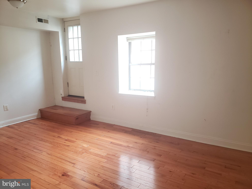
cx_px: 126
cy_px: 94
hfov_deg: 67.3
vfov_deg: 53.1
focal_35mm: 26
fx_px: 189
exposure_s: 1/30
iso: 250
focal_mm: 4.3
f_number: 2.4
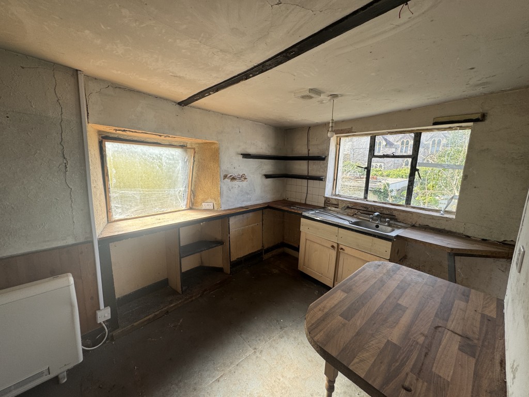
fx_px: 214
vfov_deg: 85.7
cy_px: 198
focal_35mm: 14
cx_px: 264
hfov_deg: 102.1
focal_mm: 2.22
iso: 40
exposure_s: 1/99
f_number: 2.2
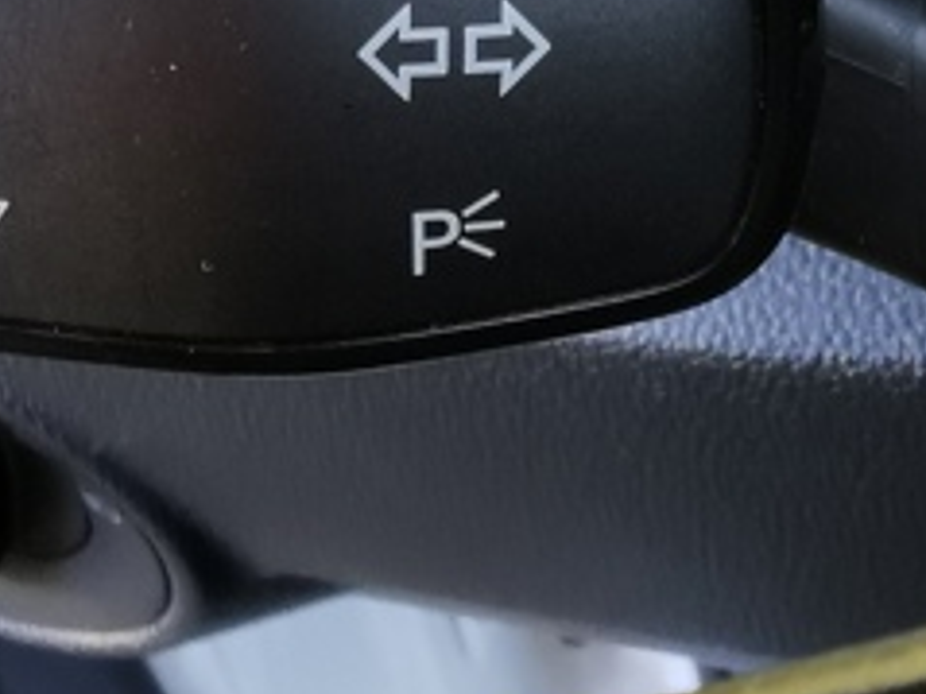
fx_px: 2326
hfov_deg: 22.5
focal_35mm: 87
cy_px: 233
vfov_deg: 16.9
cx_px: 480
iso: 125
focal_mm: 2.26
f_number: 2.2
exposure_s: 1/50
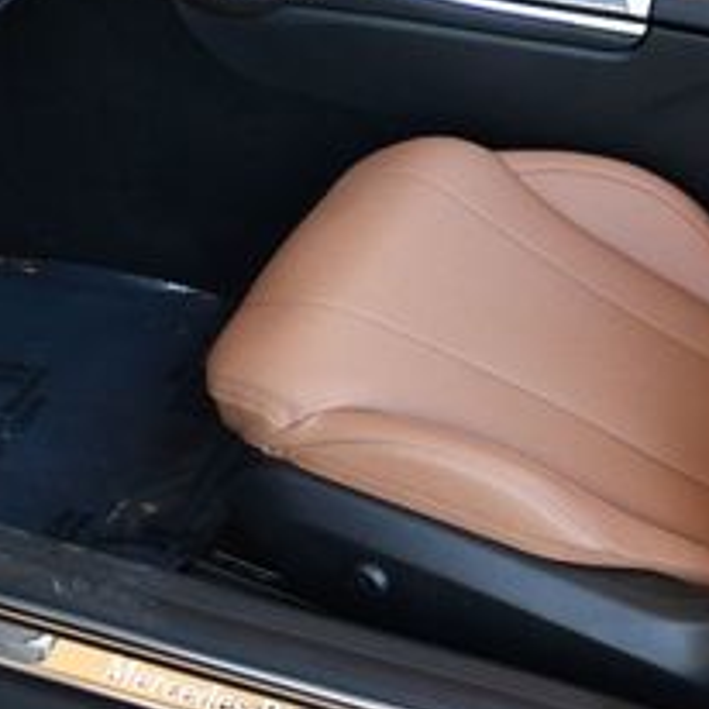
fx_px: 2201
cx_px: 520
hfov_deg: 18.2
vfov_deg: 17.9
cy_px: 24
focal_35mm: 95
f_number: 3.5
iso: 560
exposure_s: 1/250
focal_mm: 18
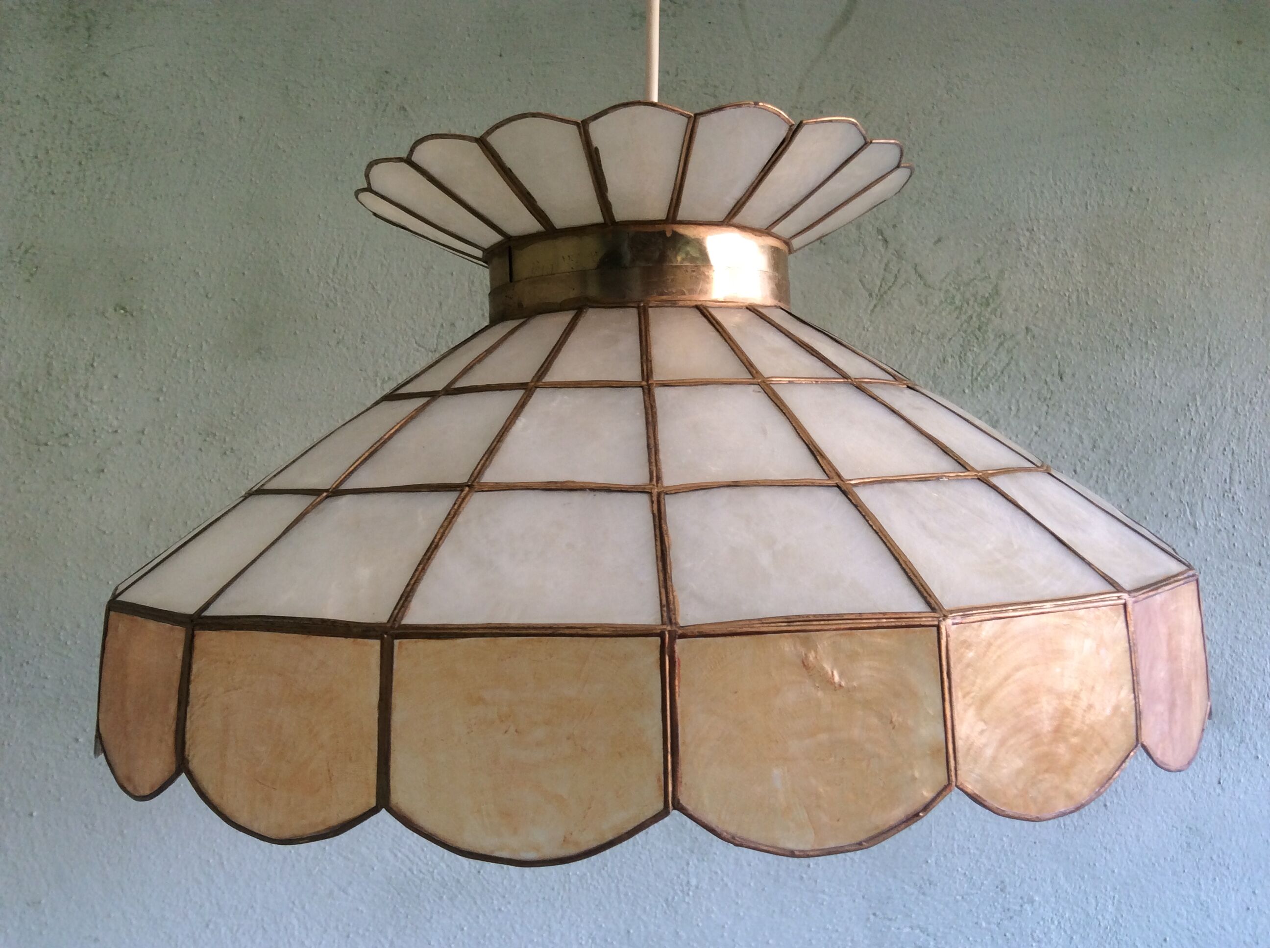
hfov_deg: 56.9
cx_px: 635
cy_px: 474
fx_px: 1172
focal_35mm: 32
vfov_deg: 44.1
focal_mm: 3.3
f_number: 2.4
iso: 40
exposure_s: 1/25
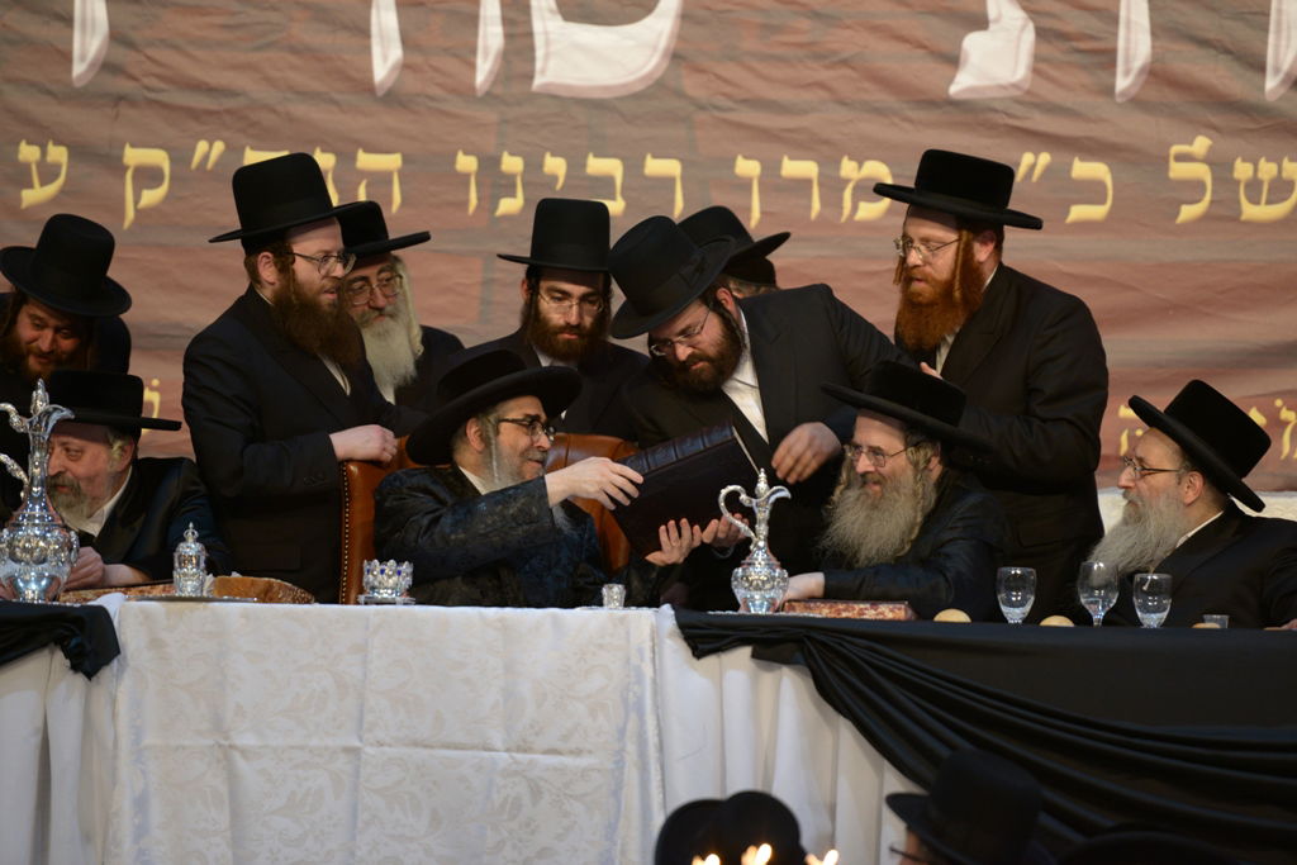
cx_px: 648
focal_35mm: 200
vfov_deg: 6.9
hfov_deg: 10.3
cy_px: 432
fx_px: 7206
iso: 1250
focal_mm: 200
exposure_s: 1/100
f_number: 2.8
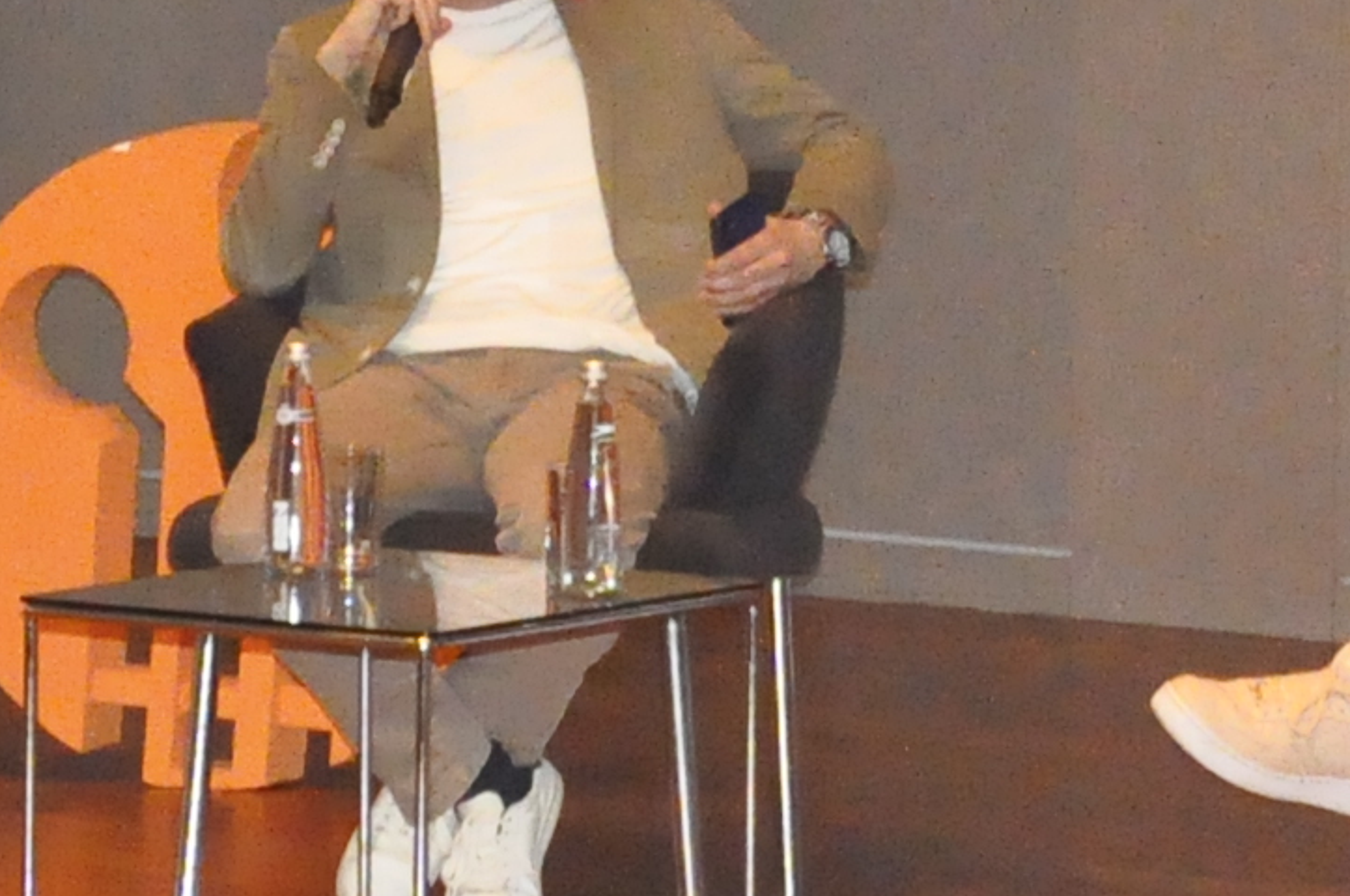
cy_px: -1025
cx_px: 1393
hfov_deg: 6.1
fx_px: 12658
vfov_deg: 4.0
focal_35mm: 338
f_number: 6.3
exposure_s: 1/60
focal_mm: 38
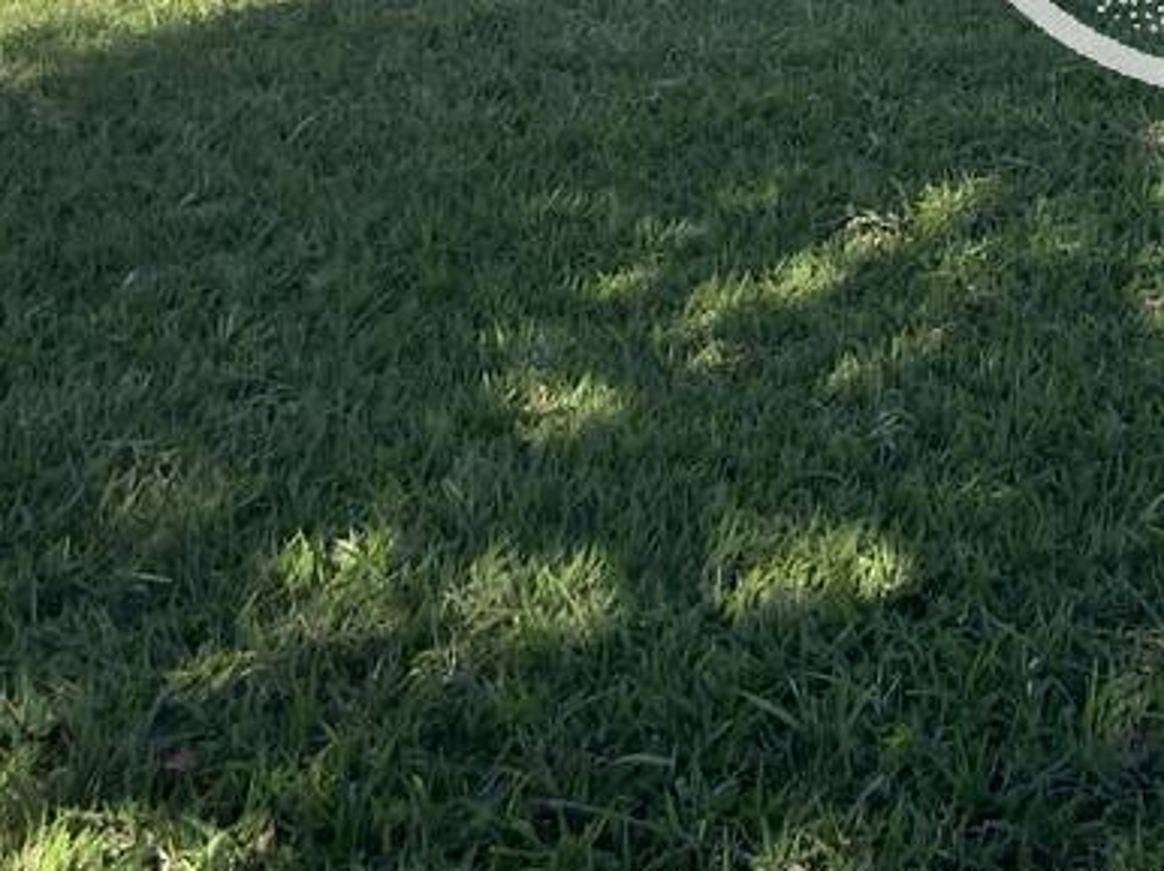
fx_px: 3260
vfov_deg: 14.5
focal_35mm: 97
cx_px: 1242
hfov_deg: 19.5
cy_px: -325
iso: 32
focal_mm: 4.25
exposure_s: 1/1961
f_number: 1.8
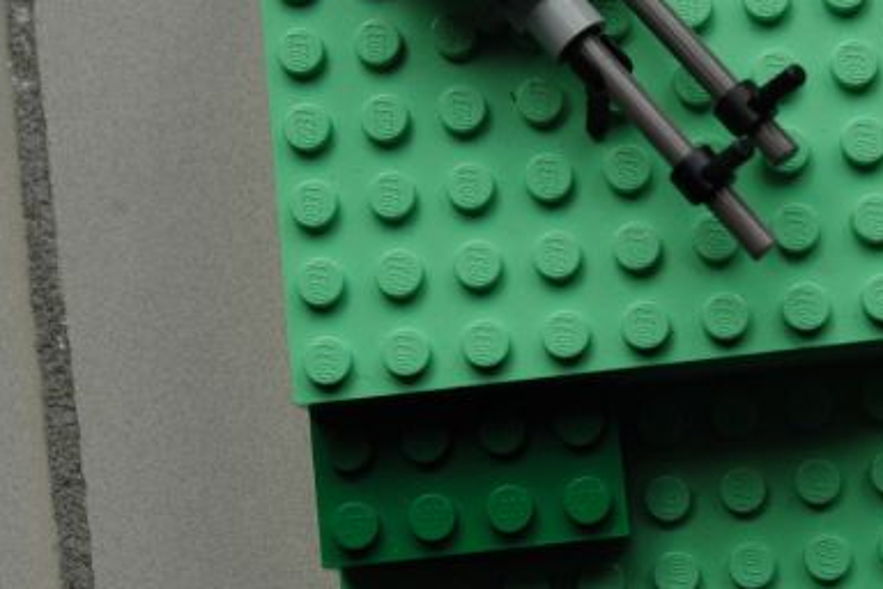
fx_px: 2698
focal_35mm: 110
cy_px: 104
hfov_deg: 18.6
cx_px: 563
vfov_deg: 12.4
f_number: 9
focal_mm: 44
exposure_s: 1/320
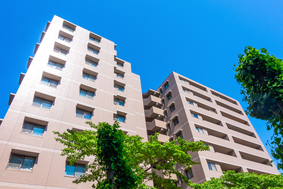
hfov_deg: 73.8
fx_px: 189
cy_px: 94
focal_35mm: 24
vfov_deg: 53.1
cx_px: 142
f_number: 7.1
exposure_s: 1/320
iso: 125
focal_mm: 8.8
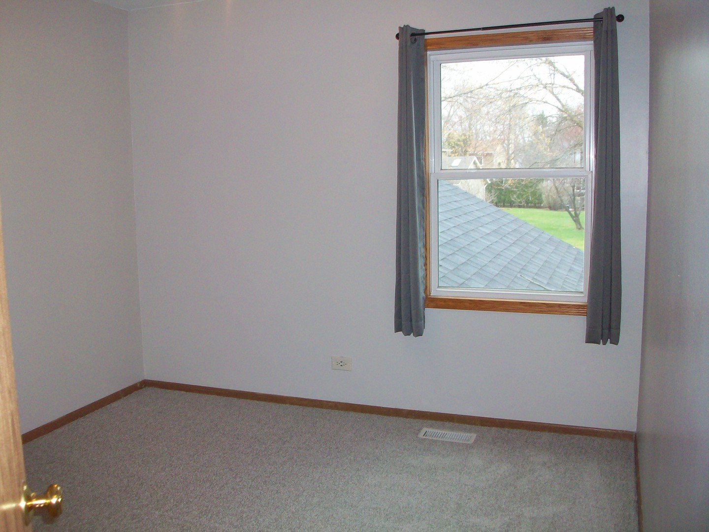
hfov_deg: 54.0
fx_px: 696
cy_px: 266
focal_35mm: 34
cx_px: 354
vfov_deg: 41.8
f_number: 2.8
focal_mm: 5.7
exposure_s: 1/60
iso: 160
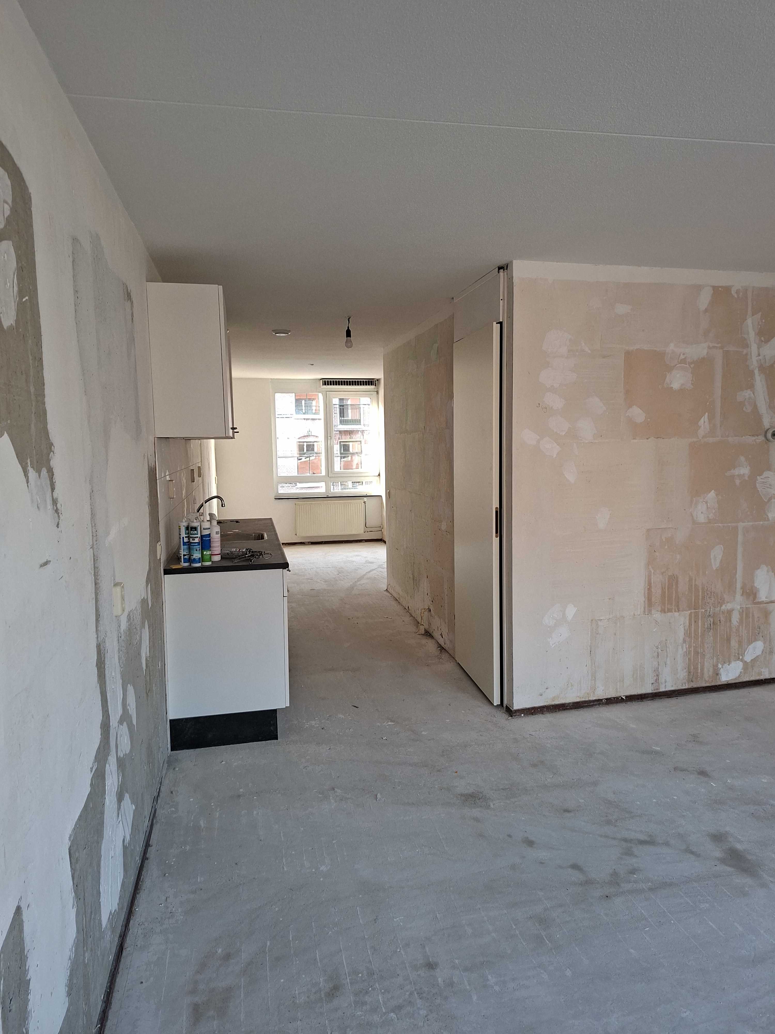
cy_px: 517
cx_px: 388
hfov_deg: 58.9
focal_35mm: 23
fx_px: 687
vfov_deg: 73.9
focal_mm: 5.54
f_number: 1.8
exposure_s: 1/100
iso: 200
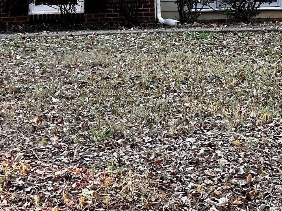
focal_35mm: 103
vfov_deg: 12.9
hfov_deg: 18.9
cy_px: -175
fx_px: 839
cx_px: 218
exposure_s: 1/124
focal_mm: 6.86
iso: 100
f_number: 1.78
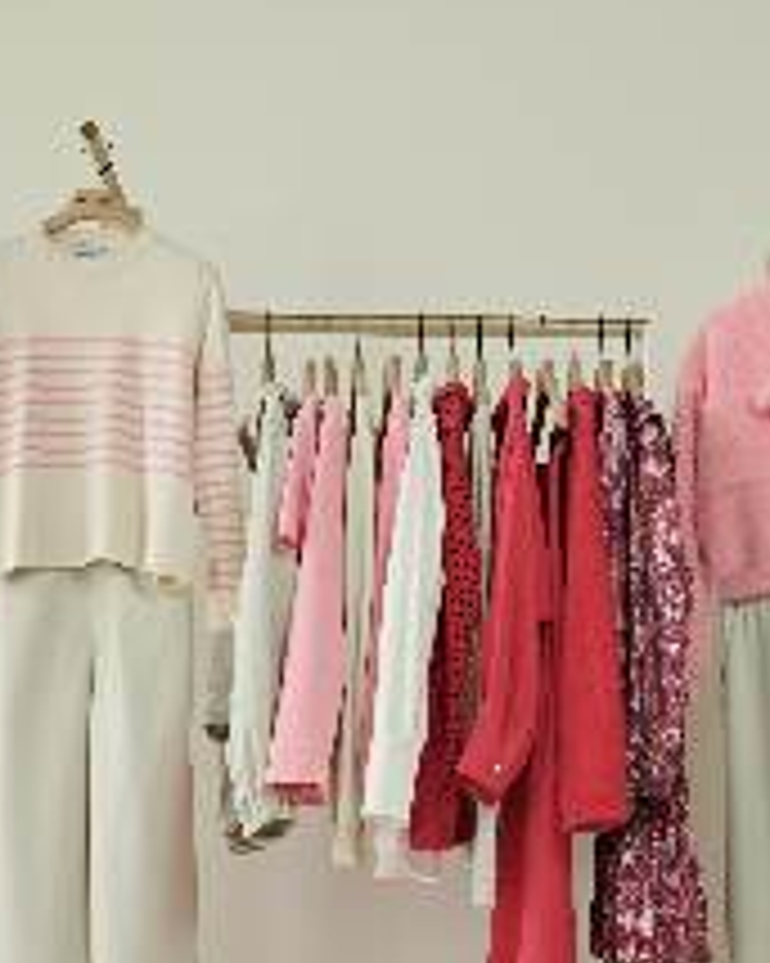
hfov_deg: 22.4
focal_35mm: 68
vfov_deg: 27.5
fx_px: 1938
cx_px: 491
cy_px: 722
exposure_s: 1/200
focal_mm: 31
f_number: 4
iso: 320
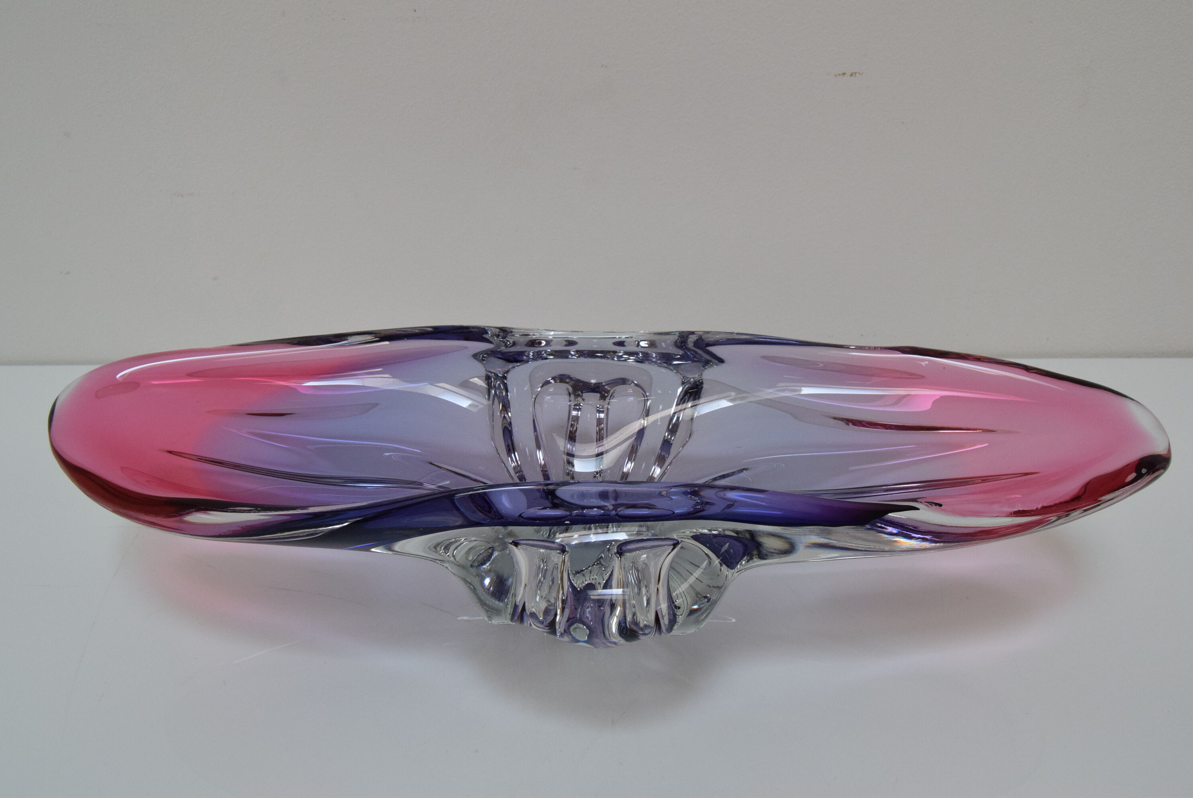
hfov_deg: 61.9
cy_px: 399
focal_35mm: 30
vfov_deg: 43.7
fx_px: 995
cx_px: 596
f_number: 8
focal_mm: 20
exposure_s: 1/250
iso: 1600
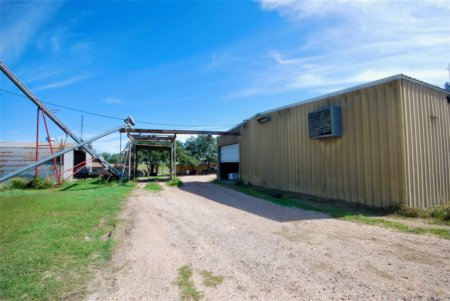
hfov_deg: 100.3
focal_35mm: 15
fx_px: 188
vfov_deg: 77.5
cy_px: 150
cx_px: 225
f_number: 7.1
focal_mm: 10
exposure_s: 1/200
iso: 100
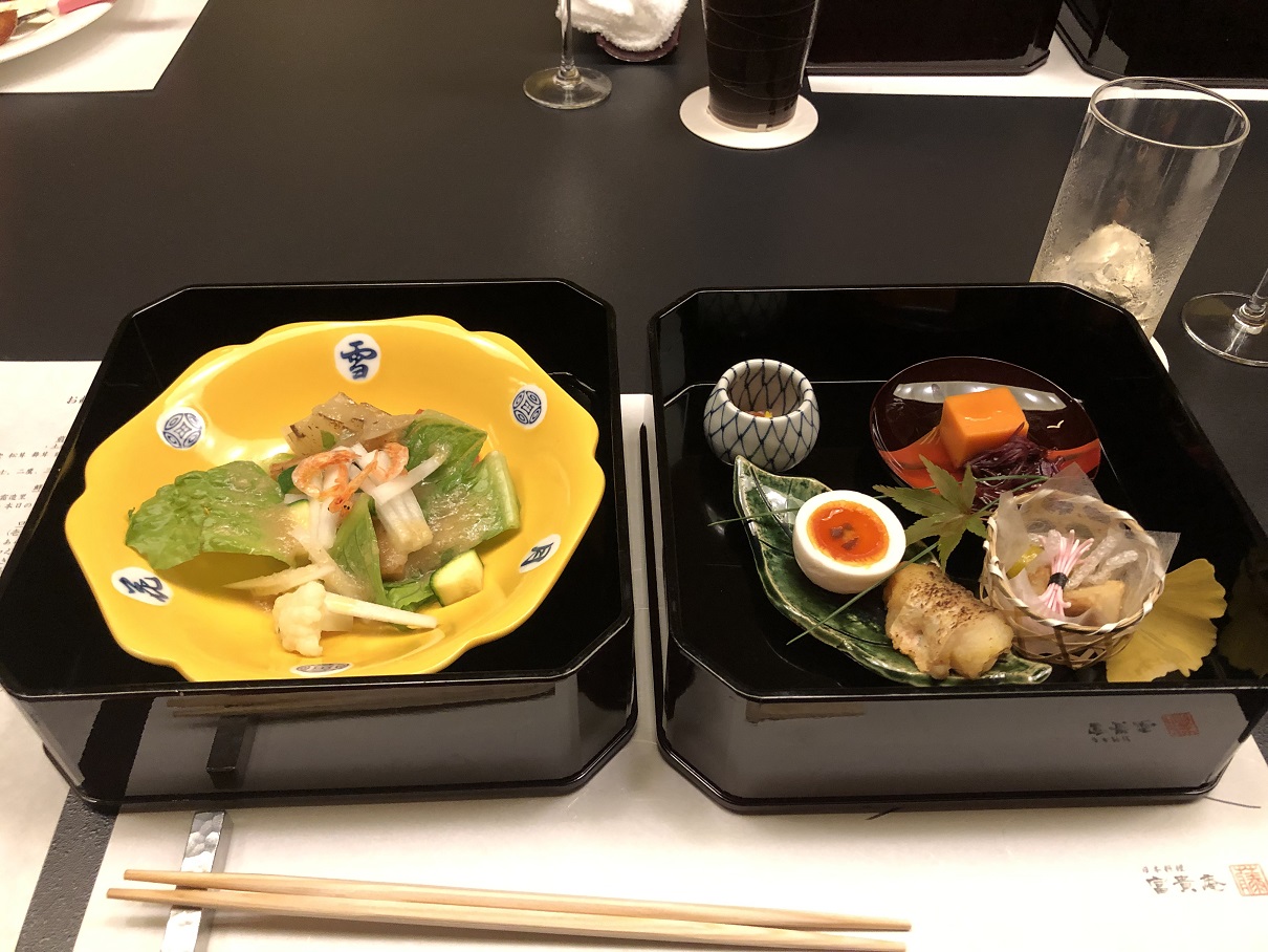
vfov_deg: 49.8
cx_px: 634
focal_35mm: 28
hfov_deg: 63.4
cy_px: 476
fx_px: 1026
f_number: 1.8
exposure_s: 1/16
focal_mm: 3.99
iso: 100
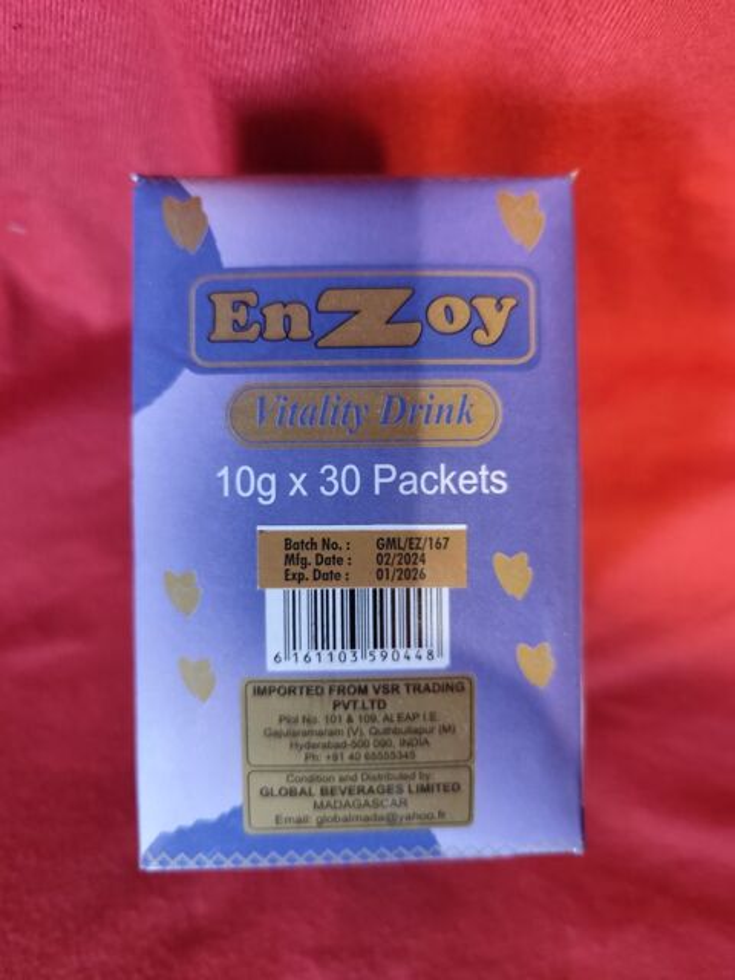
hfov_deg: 58.9
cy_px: 490
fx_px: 651
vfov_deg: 73.9
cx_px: 368
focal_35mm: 23
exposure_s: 1/25
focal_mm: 6.19
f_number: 1.65
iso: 1600
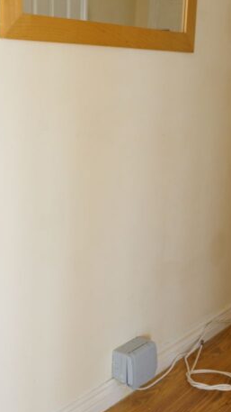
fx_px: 599
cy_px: 128
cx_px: 54
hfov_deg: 21.6
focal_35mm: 55
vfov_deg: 37.3
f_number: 5
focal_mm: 20
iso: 500
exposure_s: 1/20
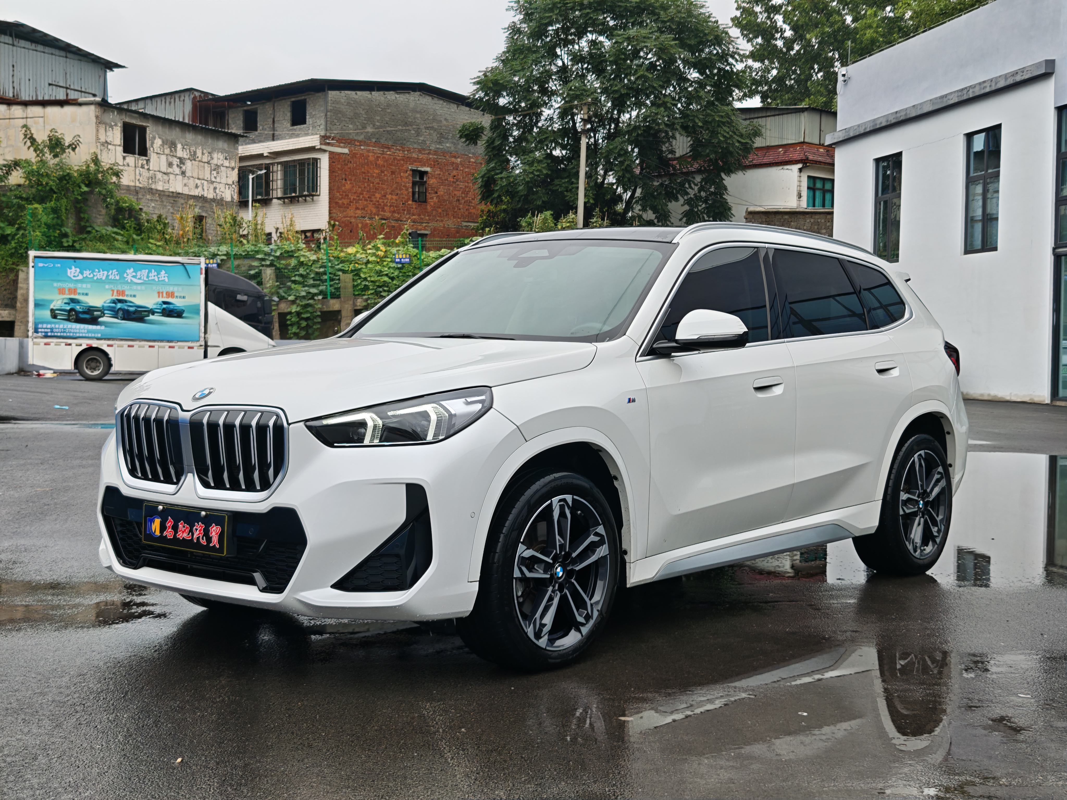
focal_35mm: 46
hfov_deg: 41.2
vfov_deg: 31.5
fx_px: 1418
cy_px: 400
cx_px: 534
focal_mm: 6.55
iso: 50
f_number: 1.62
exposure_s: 1/968
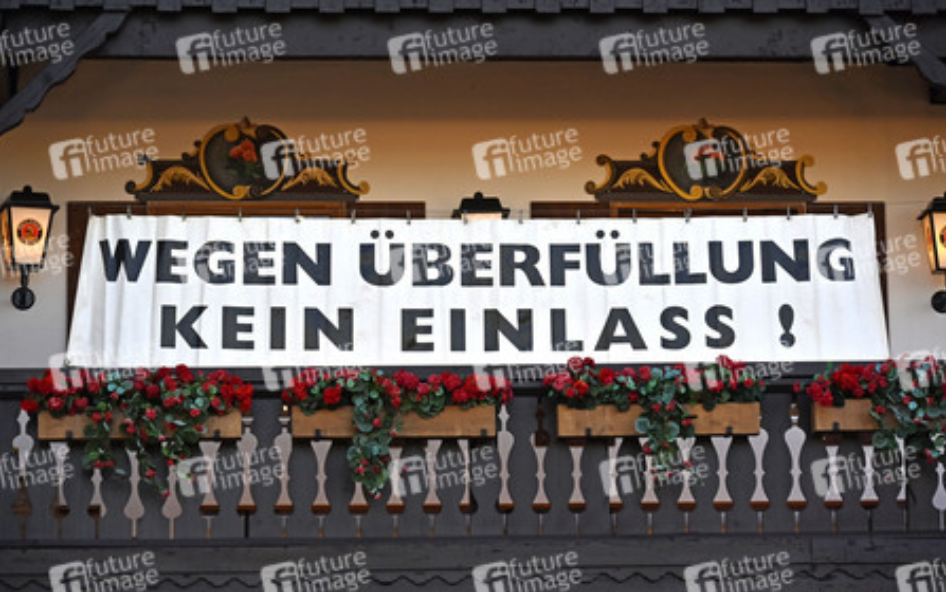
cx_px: 471
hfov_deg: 13.6
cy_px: 313
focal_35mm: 154
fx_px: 3973
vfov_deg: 8.5
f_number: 6.3
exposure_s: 1/1250
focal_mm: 150
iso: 800
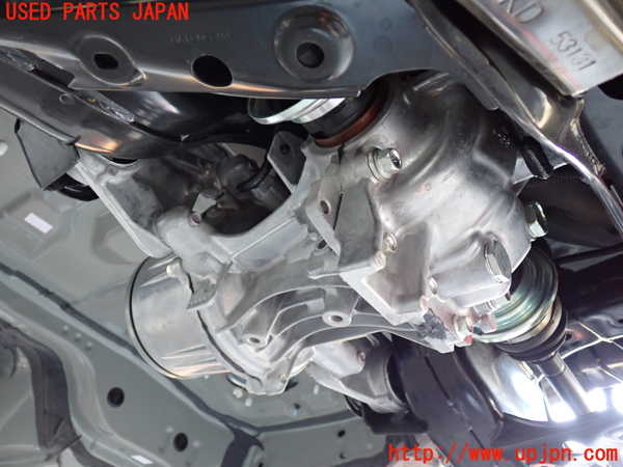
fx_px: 576
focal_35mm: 32
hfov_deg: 56.8
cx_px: 312
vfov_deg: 44.2
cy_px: 234
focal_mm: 5.79
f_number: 2.4
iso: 640
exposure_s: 1/30
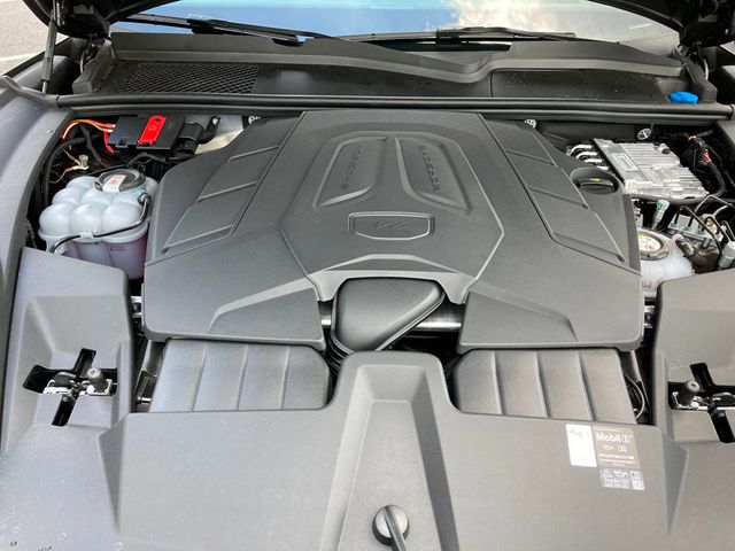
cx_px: 368
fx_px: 595
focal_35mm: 28
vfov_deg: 49.7
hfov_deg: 63.4
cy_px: 276
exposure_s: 1/121
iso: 40
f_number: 1.8
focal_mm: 3.99
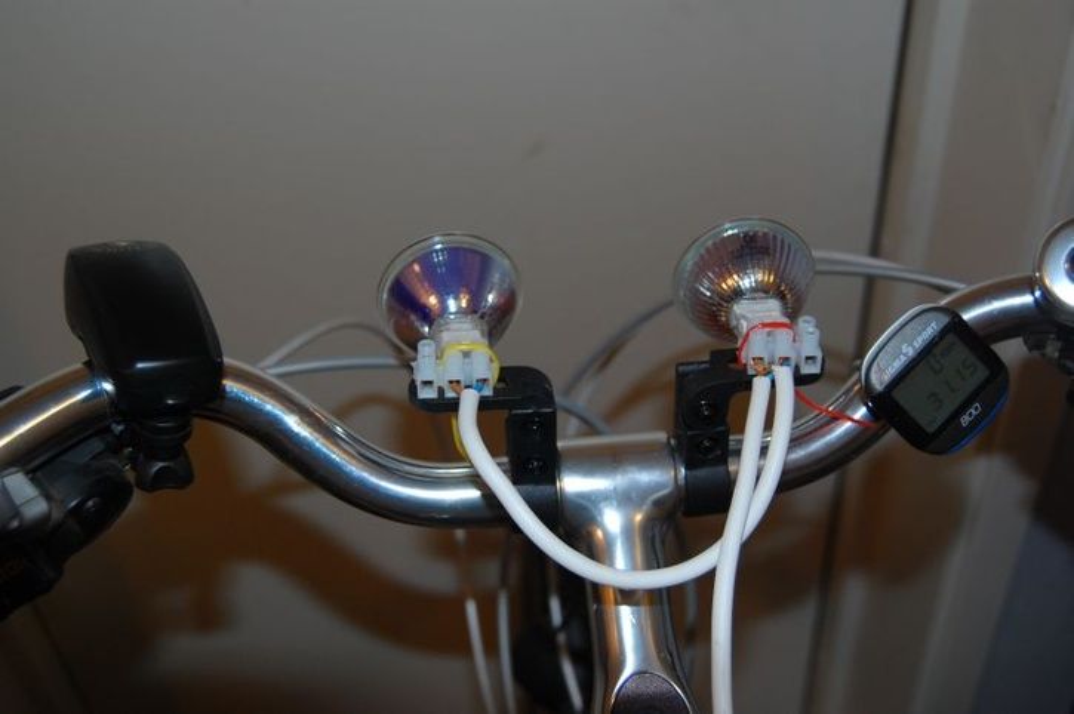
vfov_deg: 31.8
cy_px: 357
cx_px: 537
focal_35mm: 42
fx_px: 1252
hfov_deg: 46.4
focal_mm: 28
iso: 400
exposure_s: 1/60
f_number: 4.2
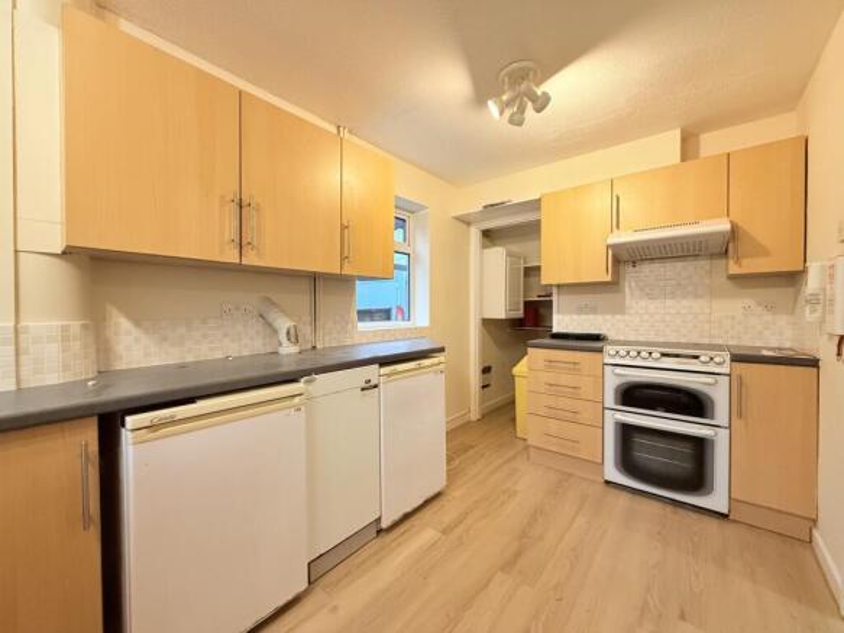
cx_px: 422
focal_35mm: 14
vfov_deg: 85.7
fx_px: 341
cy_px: 316
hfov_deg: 102.1
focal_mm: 2.22
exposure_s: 1/99
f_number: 2.2
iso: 320
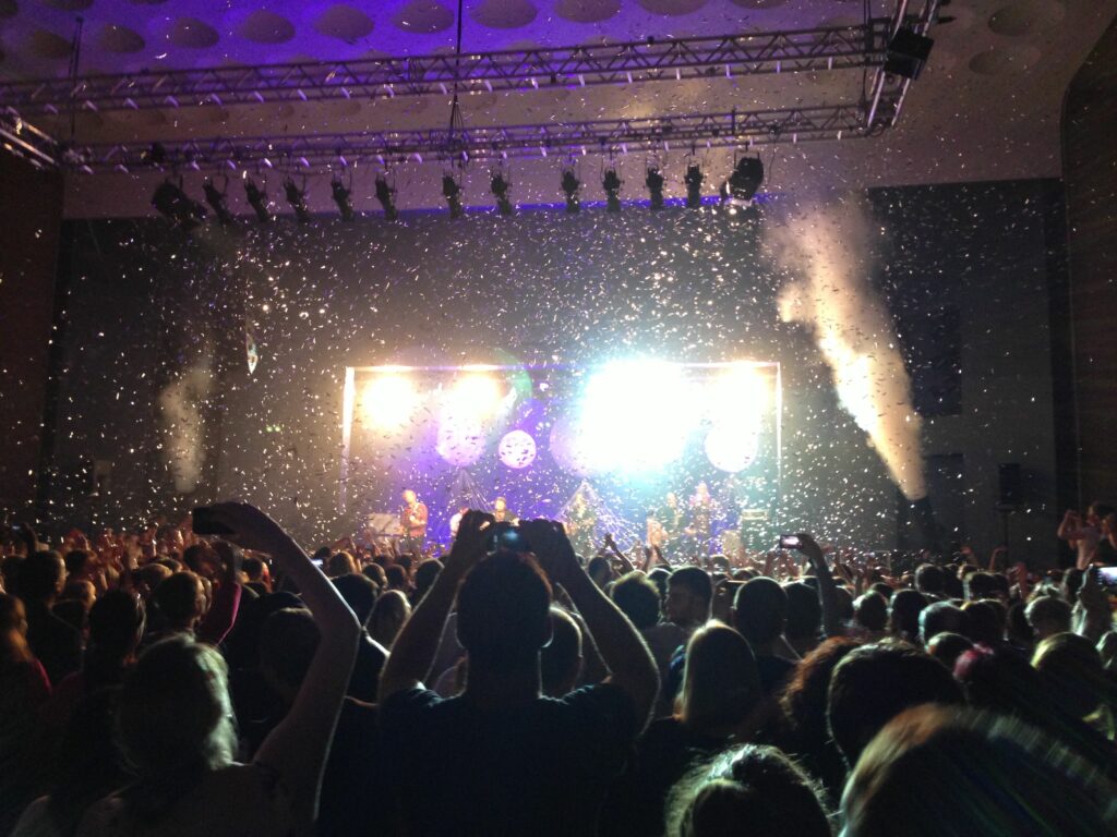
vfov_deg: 42.9
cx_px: 558
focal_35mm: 33
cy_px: 418
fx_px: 1065
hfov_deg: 55.4
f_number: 2.4
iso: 200
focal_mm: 4.13
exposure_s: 1/20
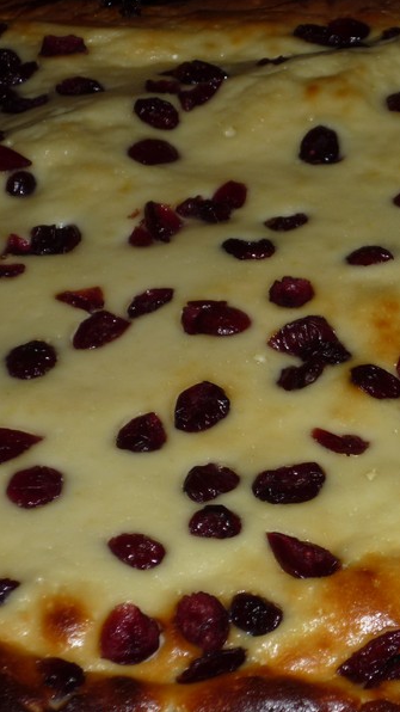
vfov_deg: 15.8
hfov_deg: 8.8
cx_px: 456
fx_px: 2566
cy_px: 356
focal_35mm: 136
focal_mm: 16.3
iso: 100
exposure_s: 1/50
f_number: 5.7
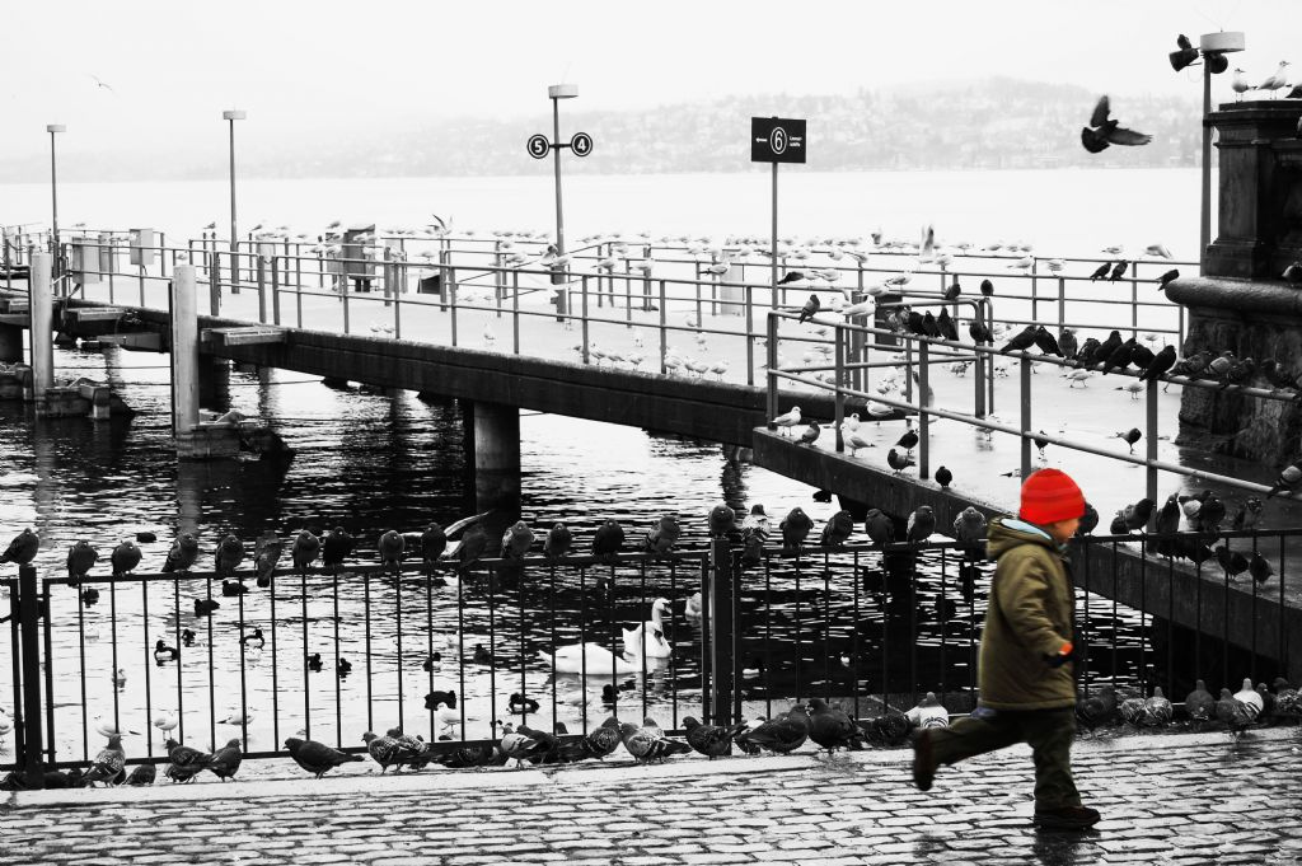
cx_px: 651
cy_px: 433
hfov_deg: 24.6
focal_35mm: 82
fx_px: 2981
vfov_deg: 16.5
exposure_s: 1/160
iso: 200
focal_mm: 55
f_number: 6.3
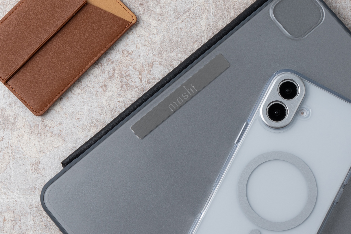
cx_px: 155
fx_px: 1248
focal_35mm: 128
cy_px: 60
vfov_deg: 10.7
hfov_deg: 16.0
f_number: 11
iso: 100
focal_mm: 70
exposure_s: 1/200
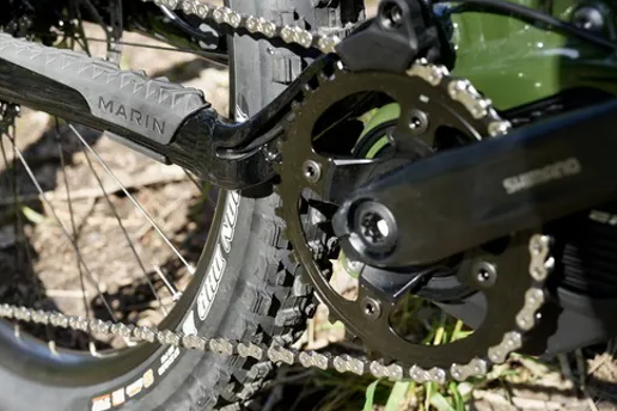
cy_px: 136
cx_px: 159
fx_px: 1063
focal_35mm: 62
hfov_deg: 31.8
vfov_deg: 21.8
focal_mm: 40
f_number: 5
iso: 100
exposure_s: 1/125
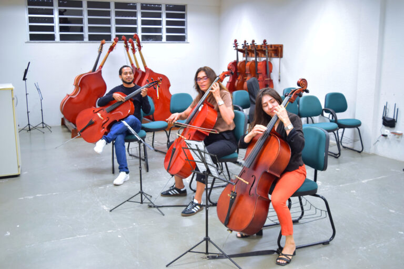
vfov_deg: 36.9
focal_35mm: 36
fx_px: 404
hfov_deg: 53.1
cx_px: 202
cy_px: 134
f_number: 4.5
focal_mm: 24
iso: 1000
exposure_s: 1/15
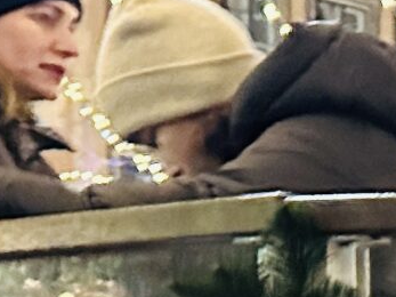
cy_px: 650
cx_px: 1155
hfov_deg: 9.2
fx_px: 2024
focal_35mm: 177
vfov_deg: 7.9
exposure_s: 1/25
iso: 1000
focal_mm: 6.86
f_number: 1.78
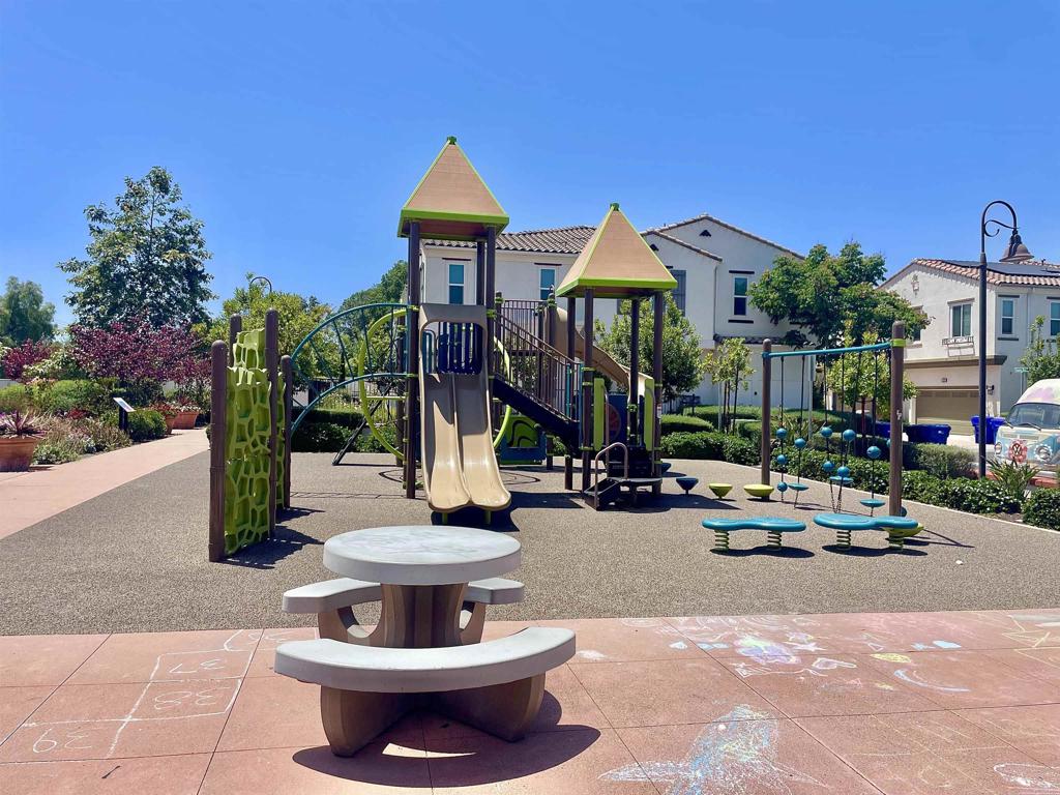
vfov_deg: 53.1
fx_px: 796
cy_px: 398
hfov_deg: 67.3
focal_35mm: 26
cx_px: 530
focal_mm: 4.2
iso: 32
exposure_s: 1/4292
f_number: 1.6
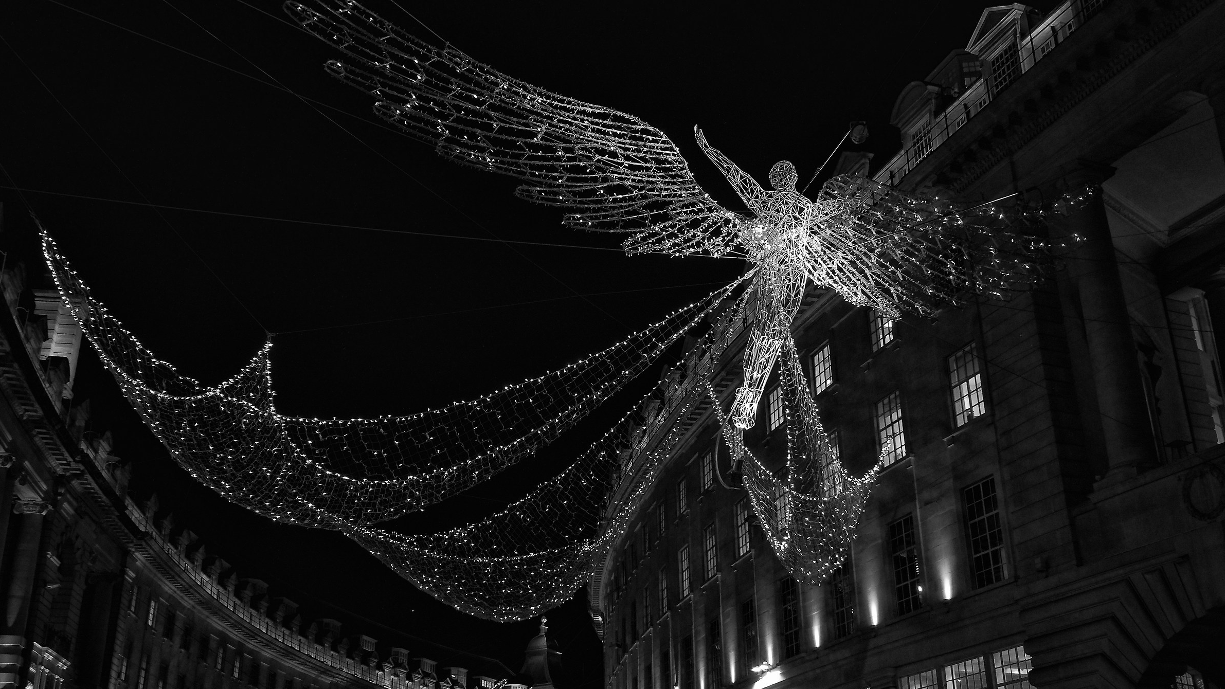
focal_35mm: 38
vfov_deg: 31.2
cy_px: 341
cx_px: 612
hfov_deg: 52.8
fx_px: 1234
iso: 1250
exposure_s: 1/60
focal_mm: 24
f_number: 4
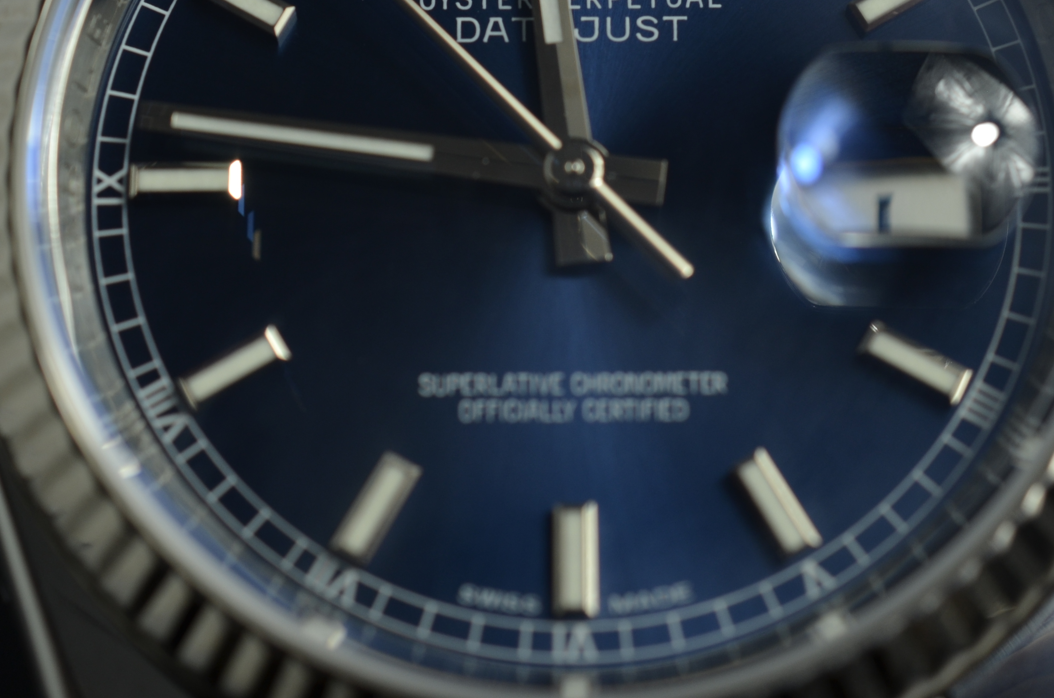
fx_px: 2980
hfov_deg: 20.1
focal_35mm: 102
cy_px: 196
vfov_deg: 13.3
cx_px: 568
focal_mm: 40
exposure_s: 1/50
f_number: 8
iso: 160
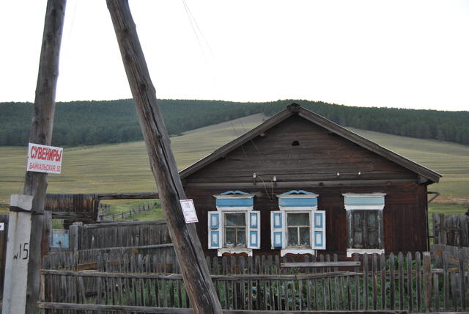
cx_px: 234
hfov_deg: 46.4
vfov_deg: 32.0
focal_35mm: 42
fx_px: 548
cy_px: 157
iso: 200
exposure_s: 1/100
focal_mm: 28
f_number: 5
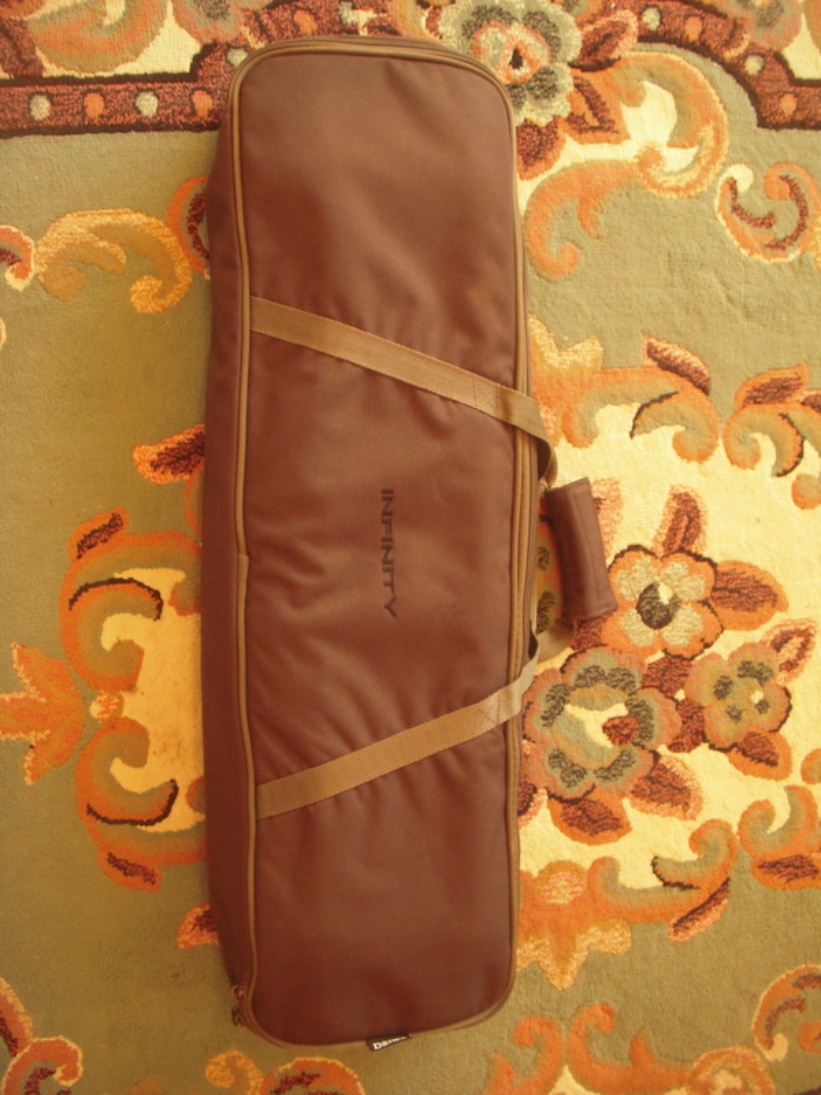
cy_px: 548
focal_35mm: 38
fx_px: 1202
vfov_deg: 49.0
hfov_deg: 37.7
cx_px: 410
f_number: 3.3
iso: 320
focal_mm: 6.3
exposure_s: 1/8
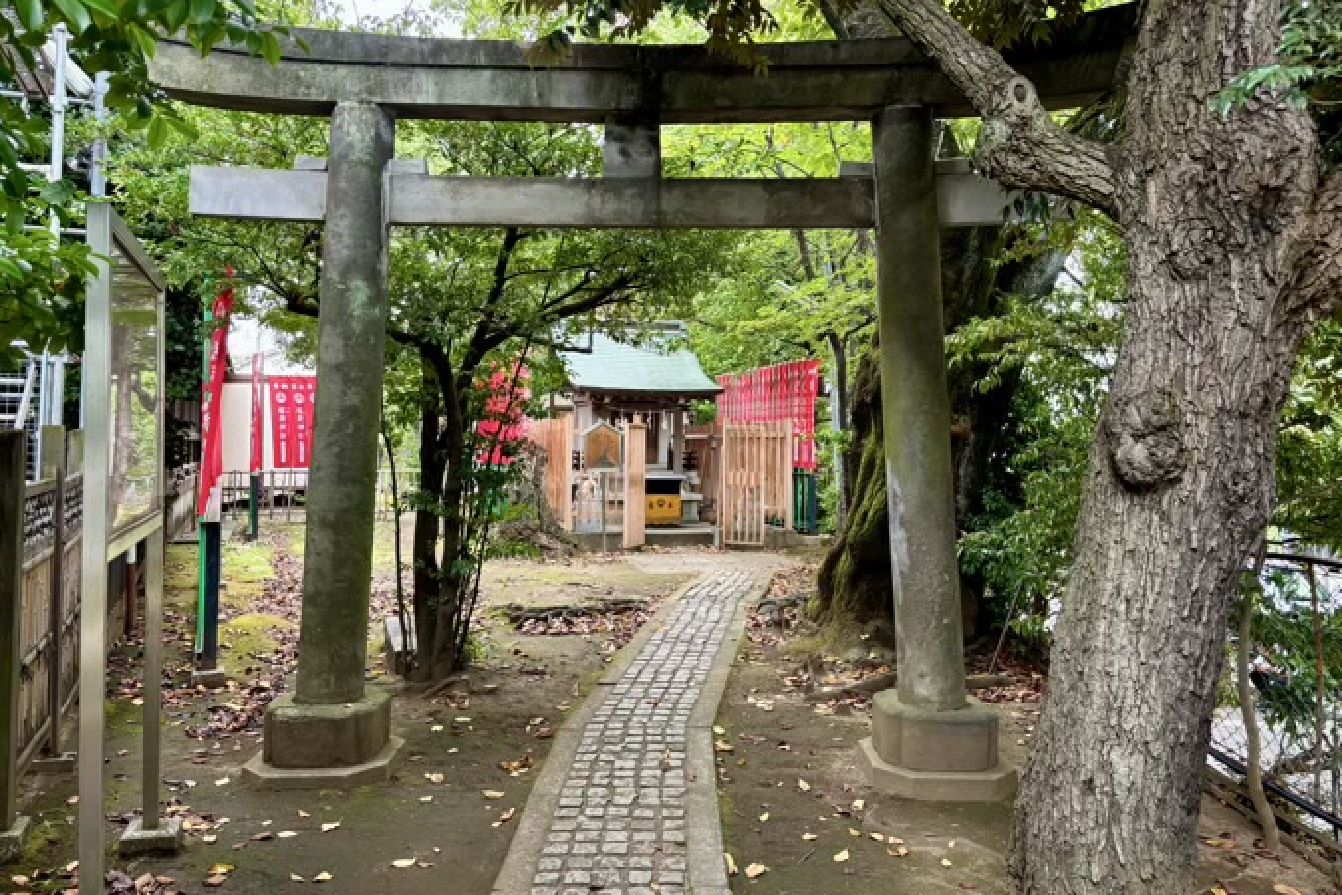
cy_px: 402
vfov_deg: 46.4
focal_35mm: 28
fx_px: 1044
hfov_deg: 65.5
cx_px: 663
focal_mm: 5.96
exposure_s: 1/121
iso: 125
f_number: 1.6
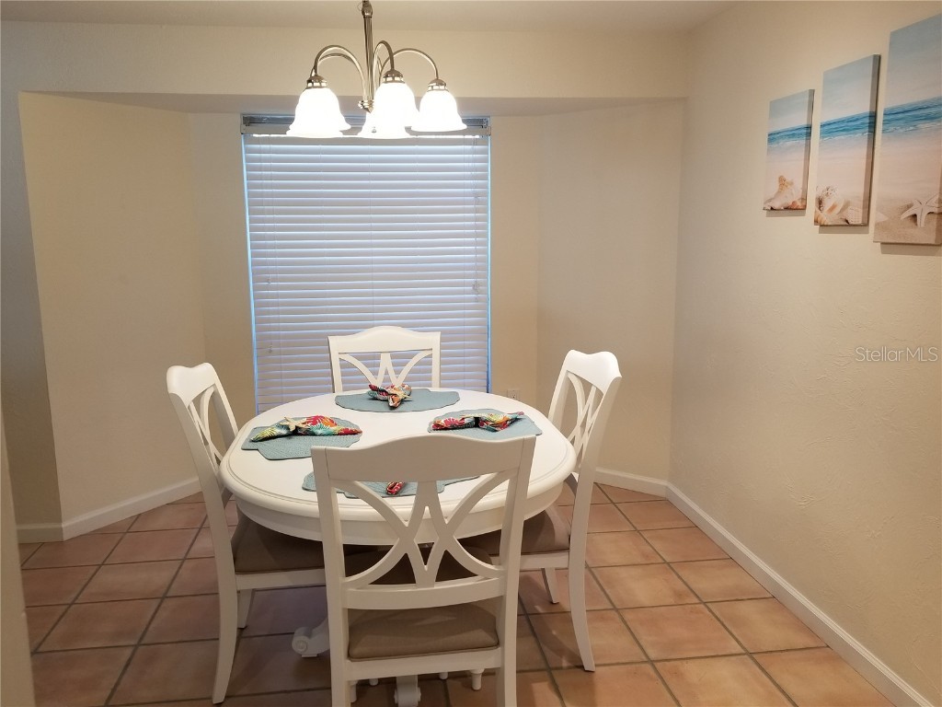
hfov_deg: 67.3
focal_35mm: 26
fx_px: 708
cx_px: 471
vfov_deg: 53.1
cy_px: 354
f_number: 1.7
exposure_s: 1/60
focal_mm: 4.25
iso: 100
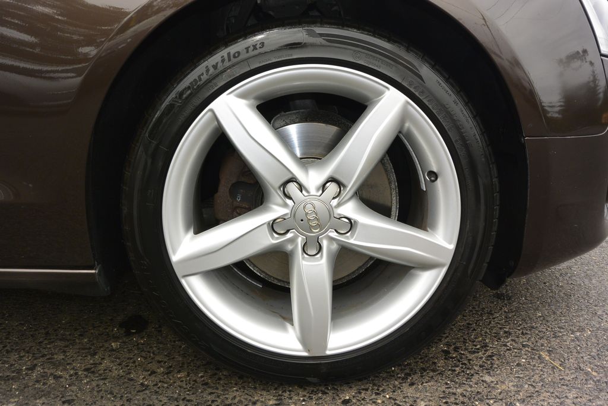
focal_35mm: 27
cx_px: 304
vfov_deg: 47.9
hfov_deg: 67.4
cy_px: 203
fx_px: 456
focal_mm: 10
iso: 160
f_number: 5.6
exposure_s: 1/250
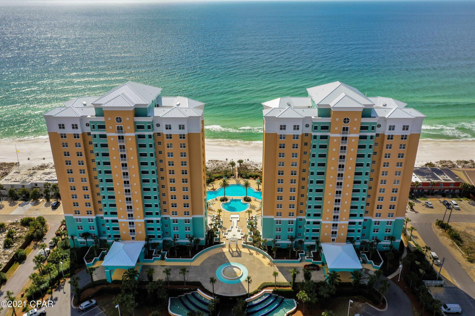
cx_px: 238
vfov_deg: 46.4
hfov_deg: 65.5
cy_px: 158
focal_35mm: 28
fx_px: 369
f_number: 5.6
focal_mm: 10.26
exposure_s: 1/100
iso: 100
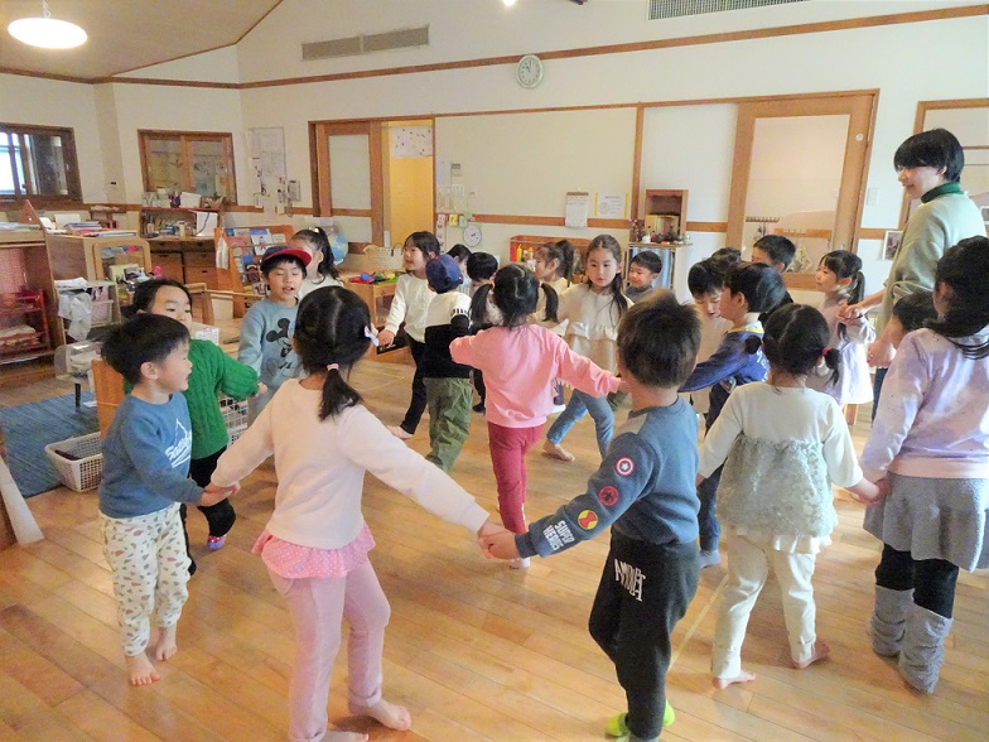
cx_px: 494
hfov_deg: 71.6
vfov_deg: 56.8
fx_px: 686
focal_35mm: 24
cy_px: 371
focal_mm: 4.1
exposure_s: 1/250
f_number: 3.5
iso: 2000
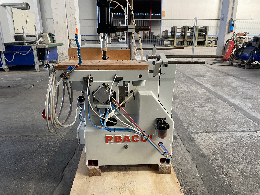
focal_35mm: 26
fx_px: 195
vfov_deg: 53.1
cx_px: 130
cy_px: 98
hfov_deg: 67.3
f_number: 1.8
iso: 250
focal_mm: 4.25
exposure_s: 1/60
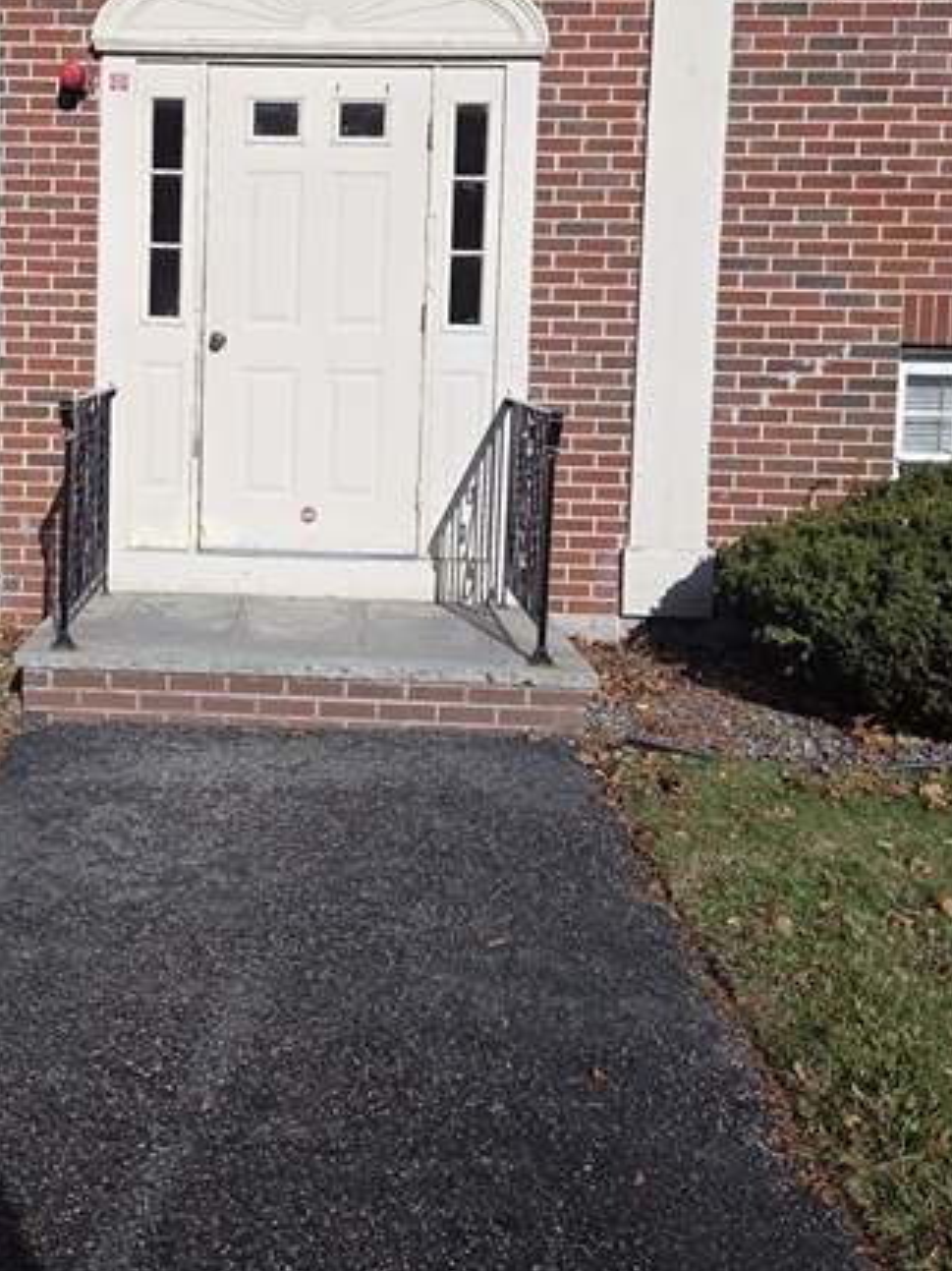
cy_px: 454
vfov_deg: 45.3
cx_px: 230
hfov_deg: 34.3
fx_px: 1504
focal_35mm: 41
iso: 25
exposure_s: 1/2985
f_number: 1.8
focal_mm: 5.4
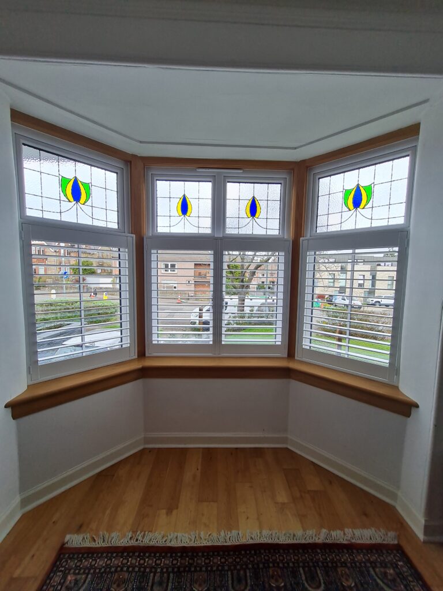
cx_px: 222
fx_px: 222
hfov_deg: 89.9
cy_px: 296
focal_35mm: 13
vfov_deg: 106.2
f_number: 2.2
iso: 50
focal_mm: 1.74
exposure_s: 1/177
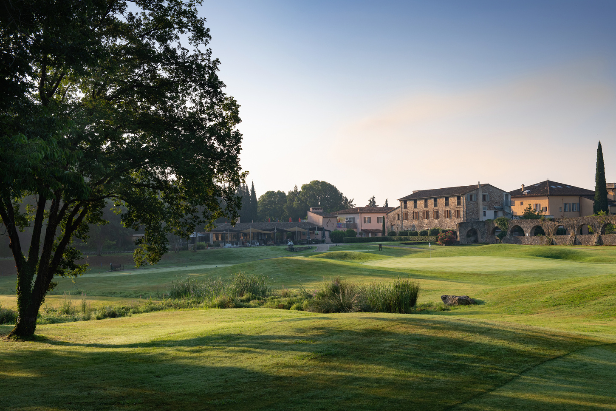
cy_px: 206
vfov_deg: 24.6
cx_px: 308
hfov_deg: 36.2
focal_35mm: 55
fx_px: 941
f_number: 9
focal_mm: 55
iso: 320
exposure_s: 1/320
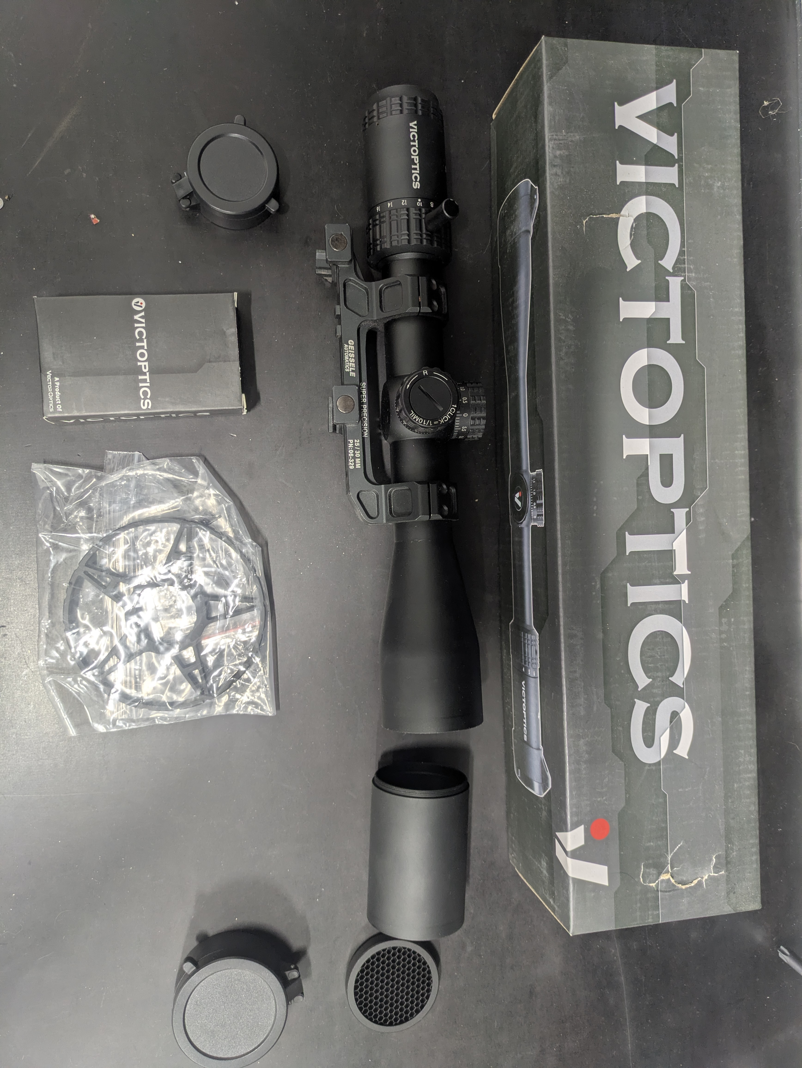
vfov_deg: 69.4
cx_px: 401
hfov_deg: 54.9
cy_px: 534
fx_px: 772
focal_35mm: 25
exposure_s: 1/25
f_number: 1.89
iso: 57
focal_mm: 5.43
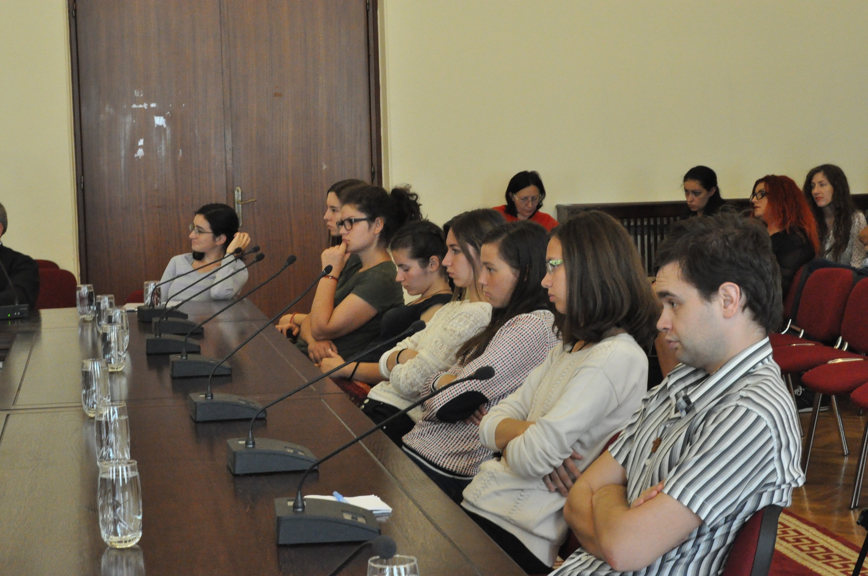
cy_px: 288
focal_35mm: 75
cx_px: 434
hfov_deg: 27.0
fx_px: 1806
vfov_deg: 18.1
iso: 3200
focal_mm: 50
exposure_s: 1/50
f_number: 16
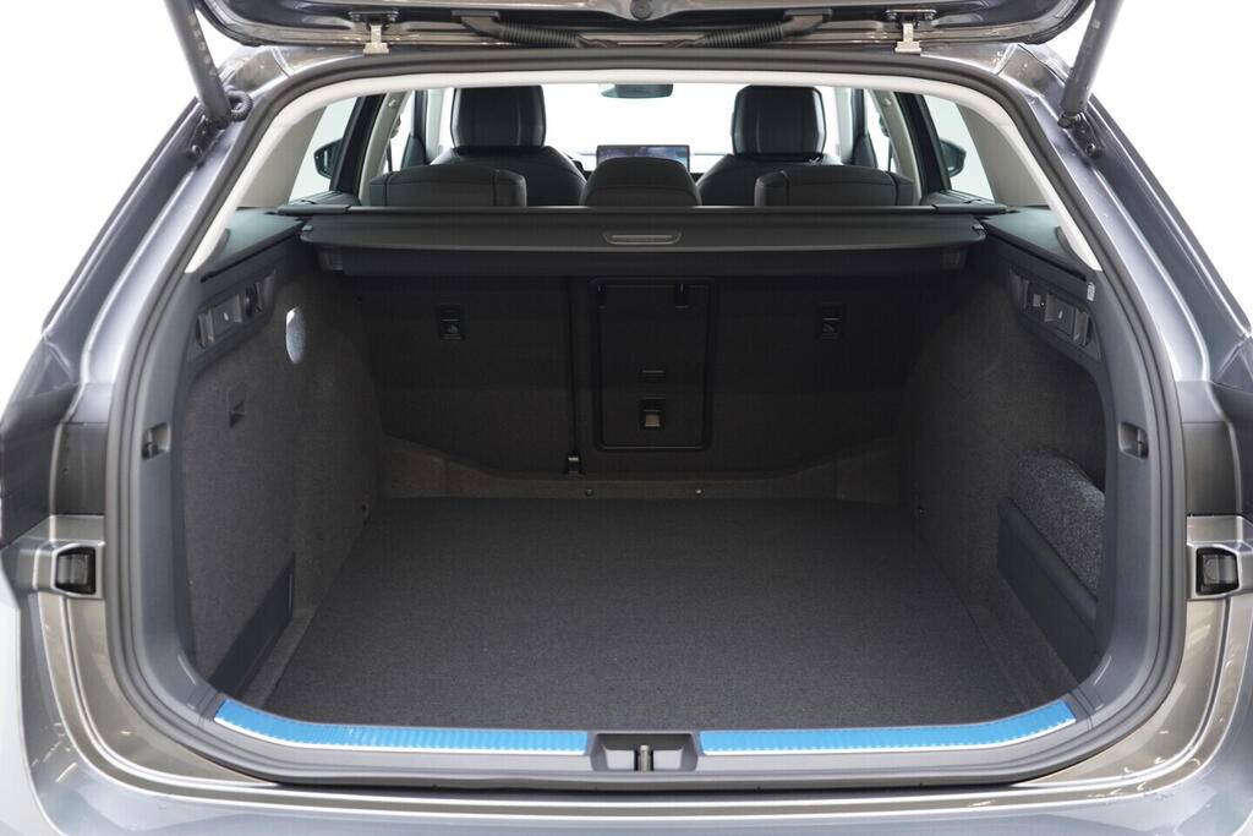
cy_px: 418
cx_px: 626
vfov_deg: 36.9
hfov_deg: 53.1
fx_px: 1253
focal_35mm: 36
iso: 640
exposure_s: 1/40
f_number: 2.8
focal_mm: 24
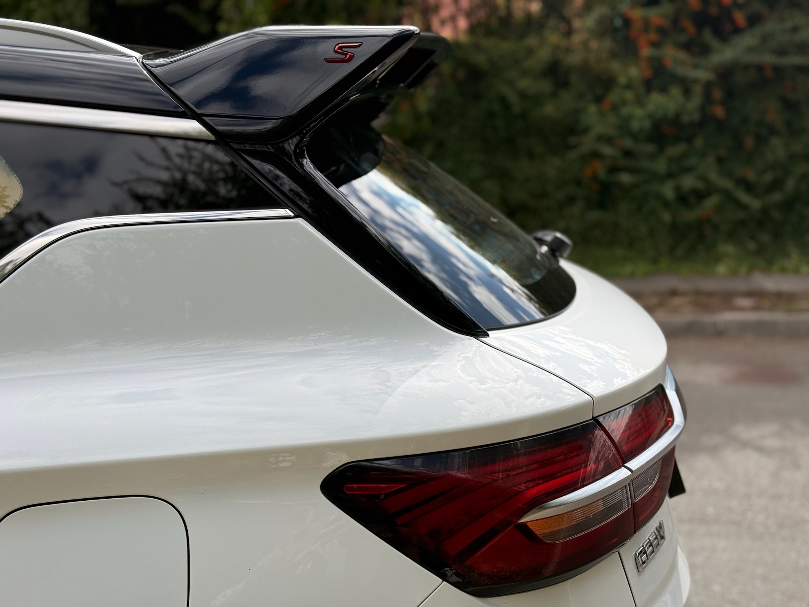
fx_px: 1122
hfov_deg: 39.7
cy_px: 304
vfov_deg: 30.3
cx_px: 404
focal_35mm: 48
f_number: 1.78
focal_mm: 6.76
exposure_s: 1/4587
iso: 80
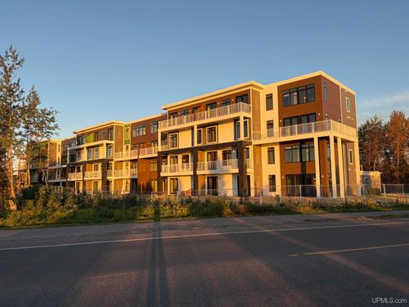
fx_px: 307
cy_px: 154
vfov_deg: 53.1
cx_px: 204
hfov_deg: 67.3
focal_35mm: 26
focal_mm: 5.96
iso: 50
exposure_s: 1/810
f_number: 1.6
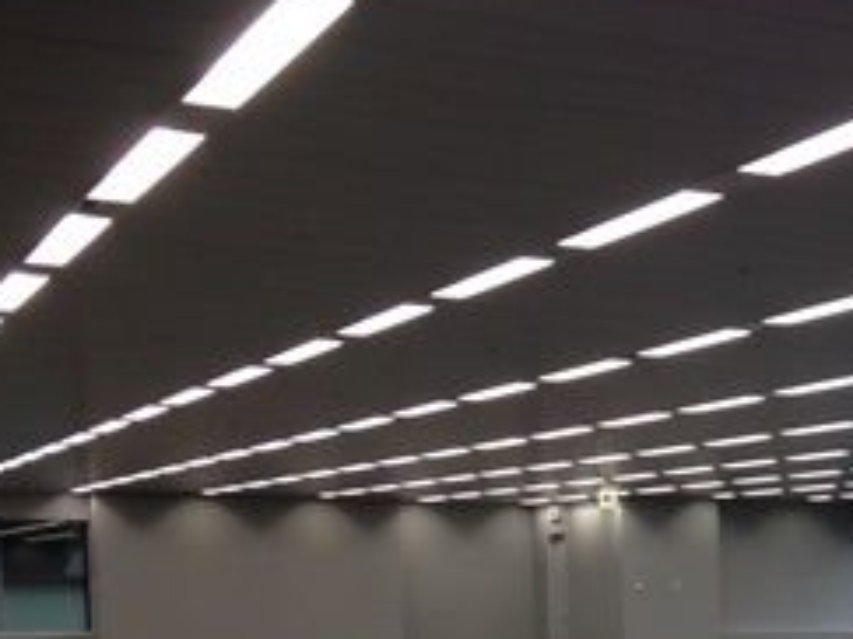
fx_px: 2143
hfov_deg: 21.4
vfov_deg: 16.3
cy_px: 741
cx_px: 934
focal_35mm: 87
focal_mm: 4.12
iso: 50
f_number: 2.4
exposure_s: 1/40
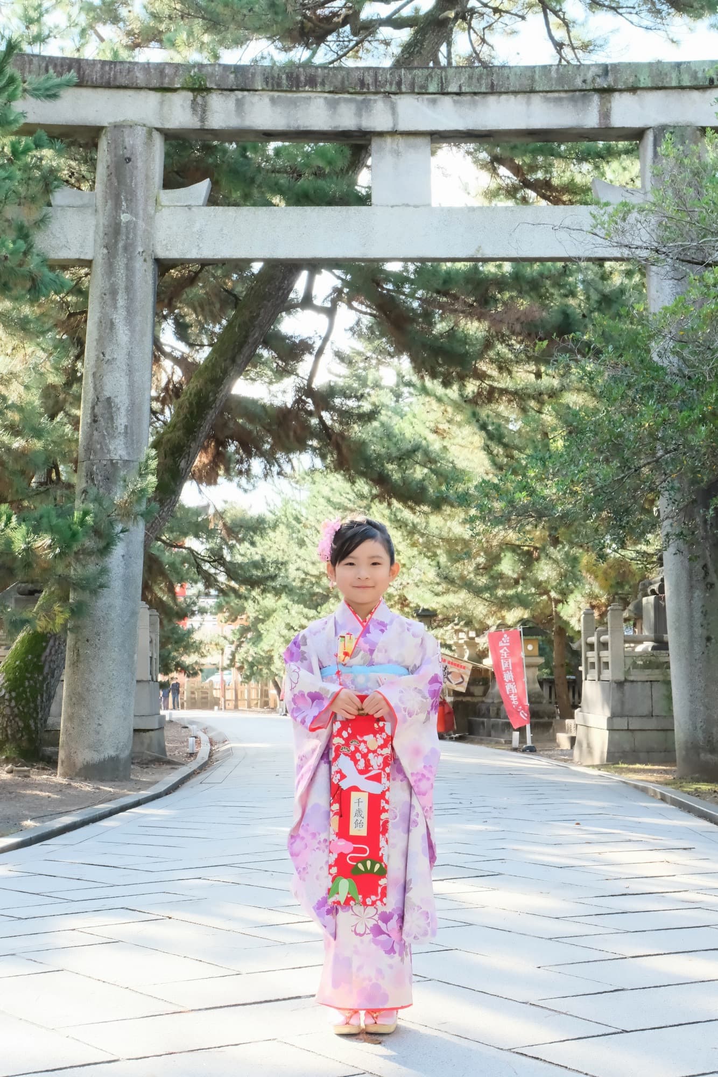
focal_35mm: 53
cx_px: 359
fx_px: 1585
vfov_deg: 37.5
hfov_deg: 25.5
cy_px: 538
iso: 1600
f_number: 9
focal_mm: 35.5
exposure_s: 1/100
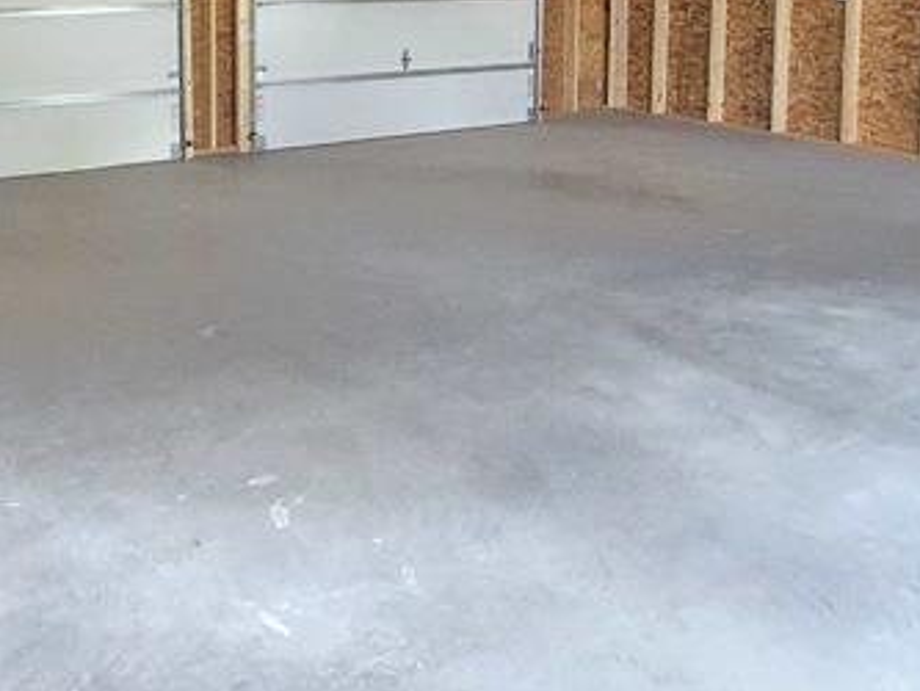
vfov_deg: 33.8
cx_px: 285
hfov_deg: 45.8
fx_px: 1063
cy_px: 53
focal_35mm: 40
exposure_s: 1/60
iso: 640
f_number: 2.2
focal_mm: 2.2
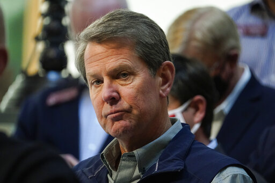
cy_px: 92
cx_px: 138
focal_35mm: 400
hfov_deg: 5.2
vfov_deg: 3.4
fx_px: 3054
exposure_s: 1/320
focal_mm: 400
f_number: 7.1
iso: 8000
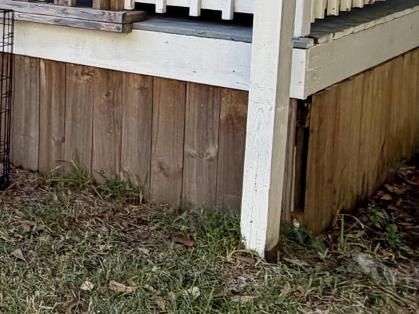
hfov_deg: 24.1
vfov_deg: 20.0
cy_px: -14
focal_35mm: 71
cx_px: -125
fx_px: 859
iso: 64
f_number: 2.2
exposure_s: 1/226
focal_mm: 2.22
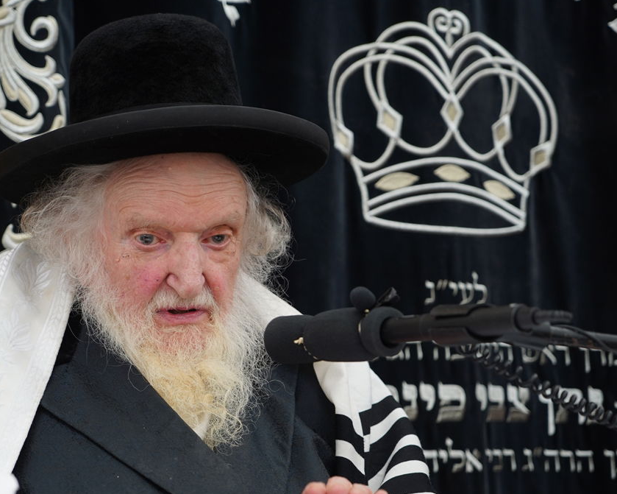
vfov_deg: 16.4
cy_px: 273
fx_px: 1716
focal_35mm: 94
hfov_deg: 20.3
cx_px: 201
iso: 400
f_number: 4.5
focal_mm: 70
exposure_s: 1/100
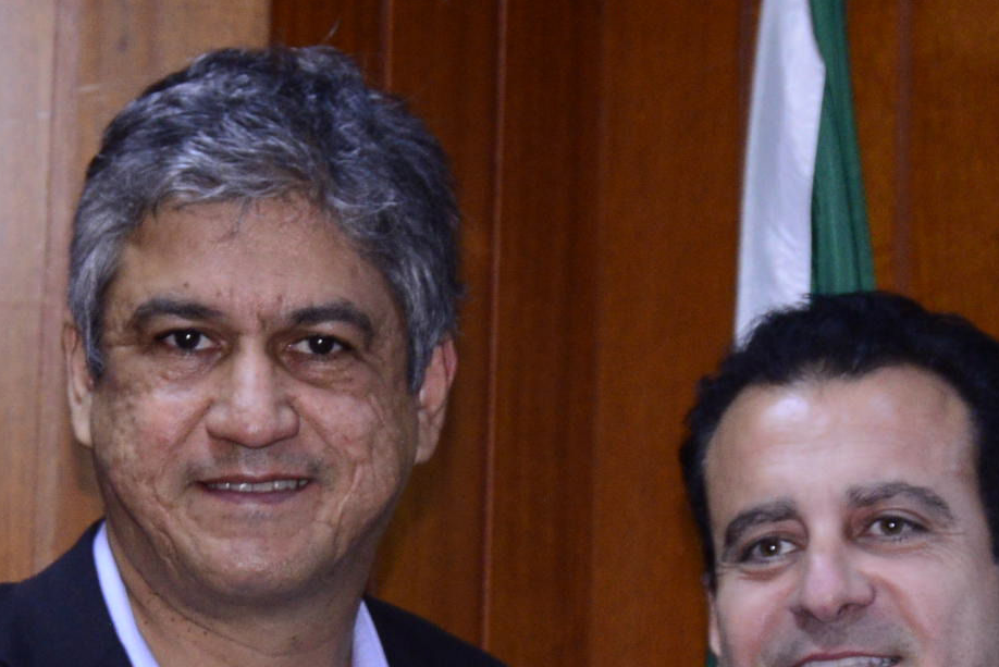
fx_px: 5275
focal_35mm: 190
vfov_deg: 7.2
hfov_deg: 10.8
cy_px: 889
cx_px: 500
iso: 2500
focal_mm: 58
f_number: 6.3
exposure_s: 1/60
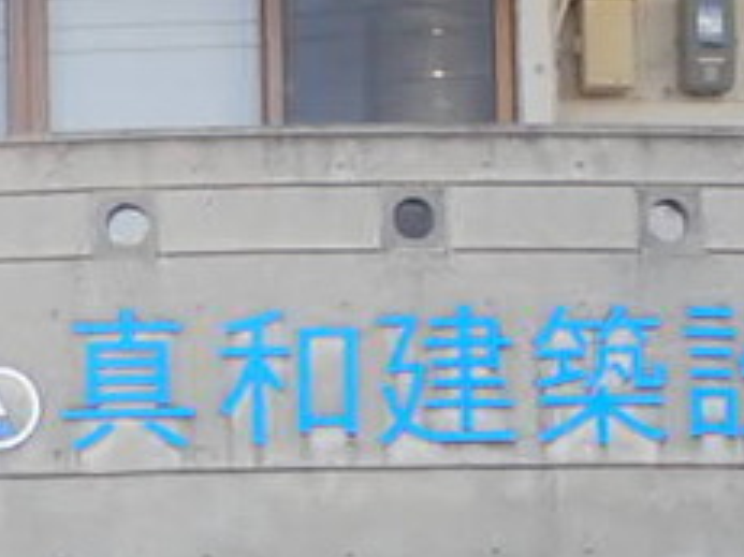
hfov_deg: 9.7
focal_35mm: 204
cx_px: 403
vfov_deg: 7.1
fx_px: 4382
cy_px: 1027
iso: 100
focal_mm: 8.41
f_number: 4.5
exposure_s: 1/125
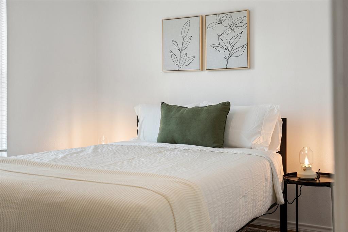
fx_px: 377
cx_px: 174
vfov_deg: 34.2
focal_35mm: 39
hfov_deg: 49.6
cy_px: 116
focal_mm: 39
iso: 500
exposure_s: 1/25
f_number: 4
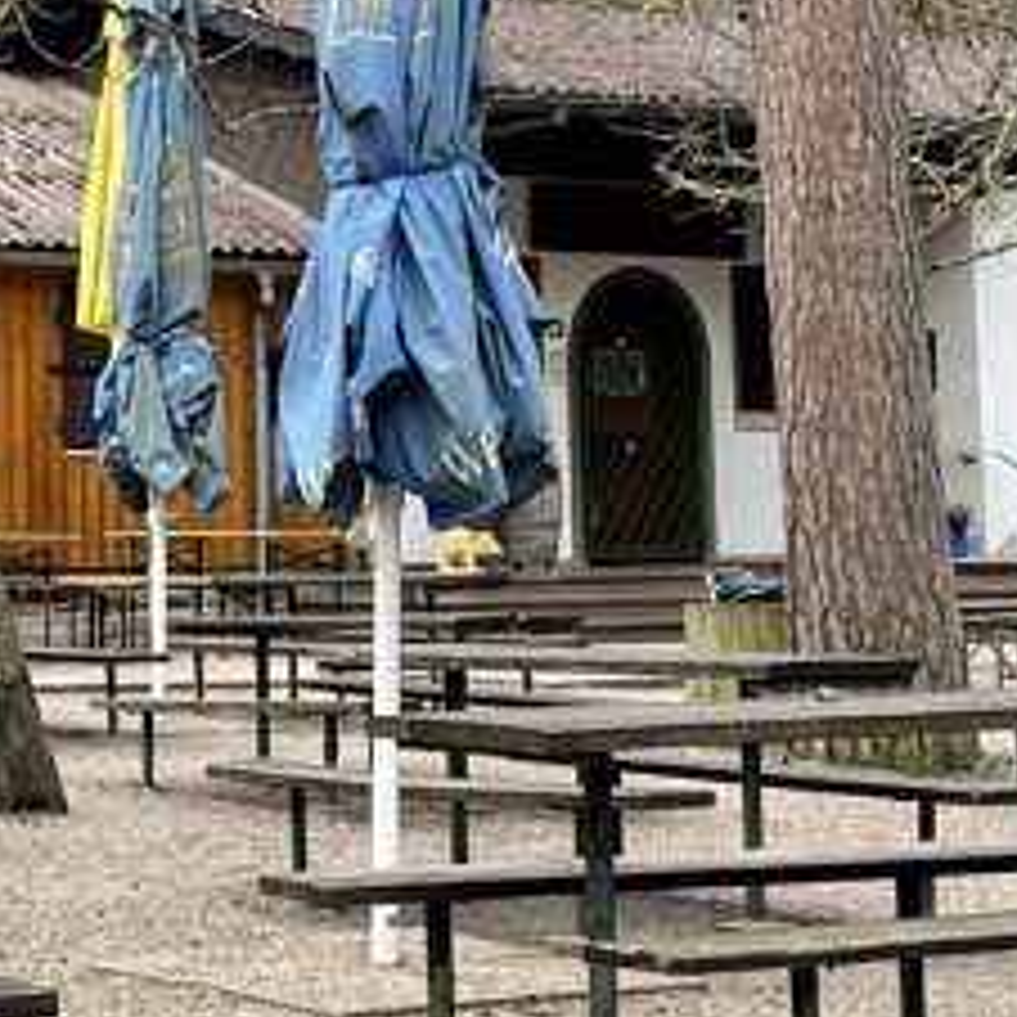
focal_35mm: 104
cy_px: 252
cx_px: 212
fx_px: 3457
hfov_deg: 16.6
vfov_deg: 16.6
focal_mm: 4.2
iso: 32
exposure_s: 1/403
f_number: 1.6
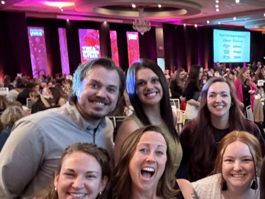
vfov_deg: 32.1
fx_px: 345
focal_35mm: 45
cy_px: 122
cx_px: 226
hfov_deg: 39.7
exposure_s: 1/17
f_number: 1.9
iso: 500
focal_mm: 2.69
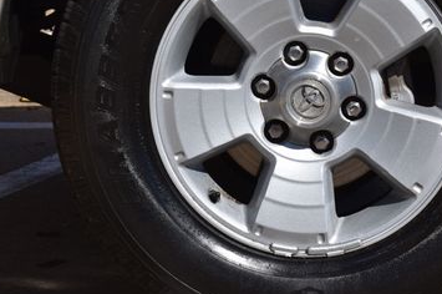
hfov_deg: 13.8
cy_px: 108
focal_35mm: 149
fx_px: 1826
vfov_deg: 9.2
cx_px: 299
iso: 250
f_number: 11
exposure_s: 1/500
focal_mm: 55
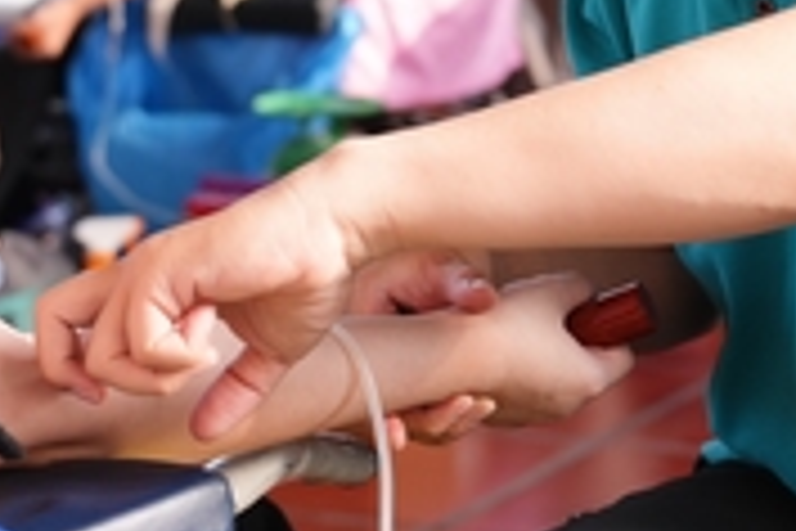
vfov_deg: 9.9
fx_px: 3007
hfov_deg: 15.1
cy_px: -133
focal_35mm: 136
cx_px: 292
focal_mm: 37
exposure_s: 1/125
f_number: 2.8
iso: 400
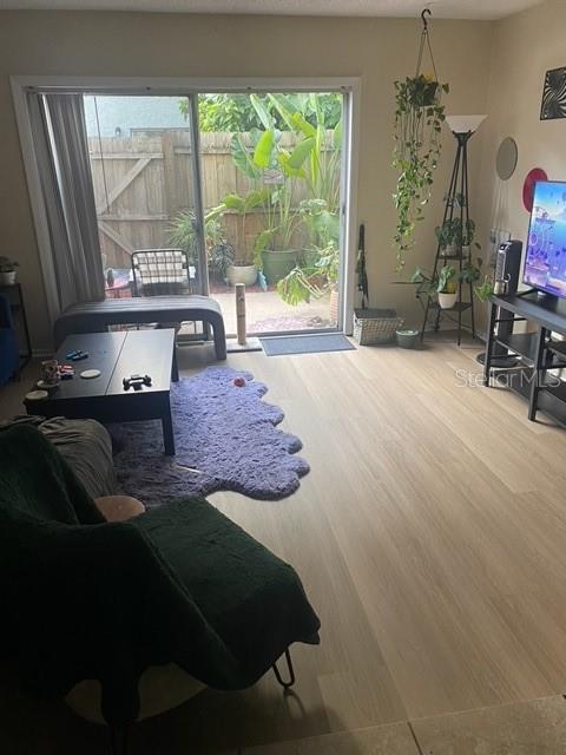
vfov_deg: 67.3
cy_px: 378
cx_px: 283
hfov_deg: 53.1
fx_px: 567
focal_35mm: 26
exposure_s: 1/60
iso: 125
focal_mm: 4.25
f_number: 1.8
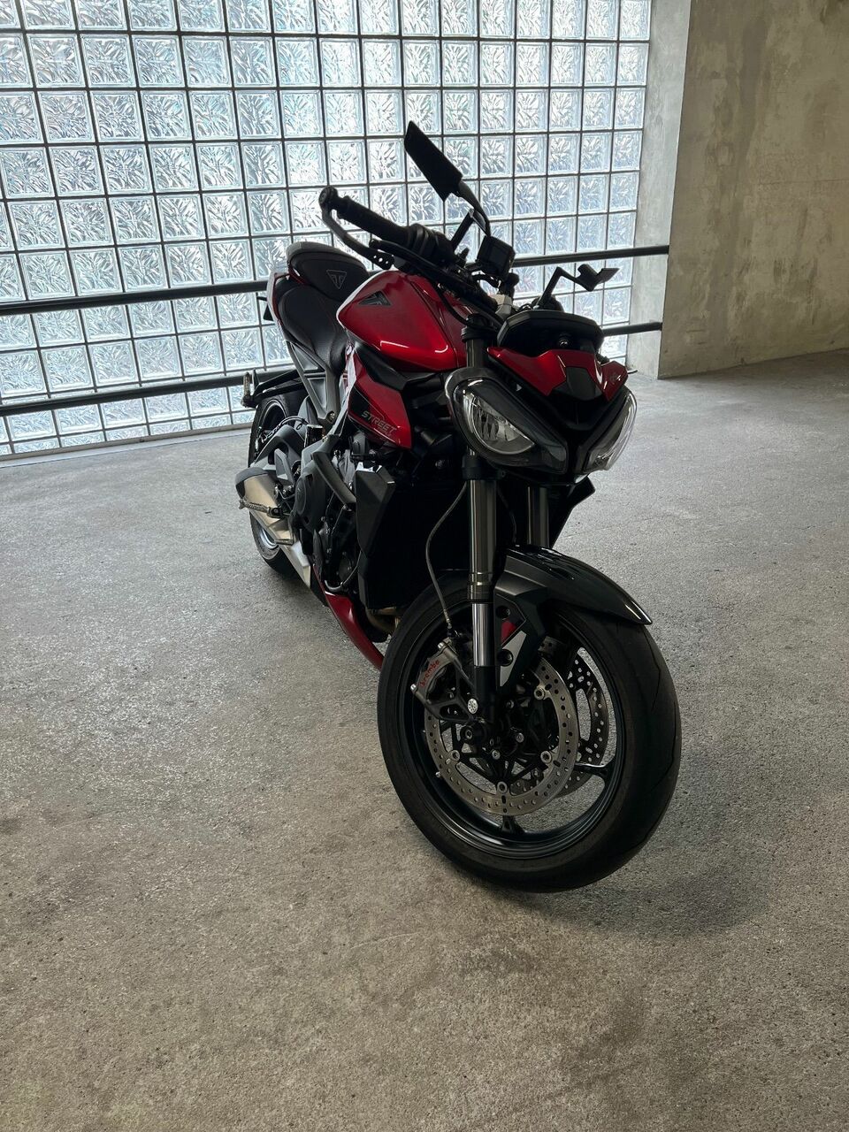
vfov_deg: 67.3
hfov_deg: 53.1
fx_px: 850
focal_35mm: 26
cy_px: 566
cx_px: 424
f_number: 1.5
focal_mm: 5.7
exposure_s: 1/100
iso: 40
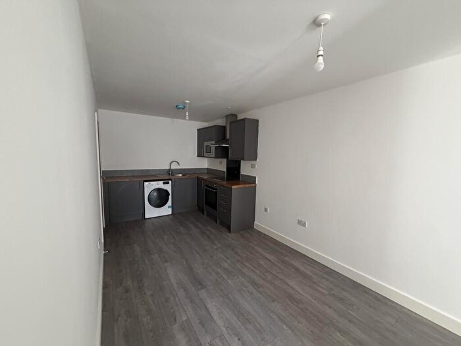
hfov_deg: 102.1
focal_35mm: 14
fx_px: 186
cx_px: 230
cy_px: 173
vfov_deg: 85.7
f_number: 2.2
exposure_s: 1/63
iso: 320
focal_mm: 2.22
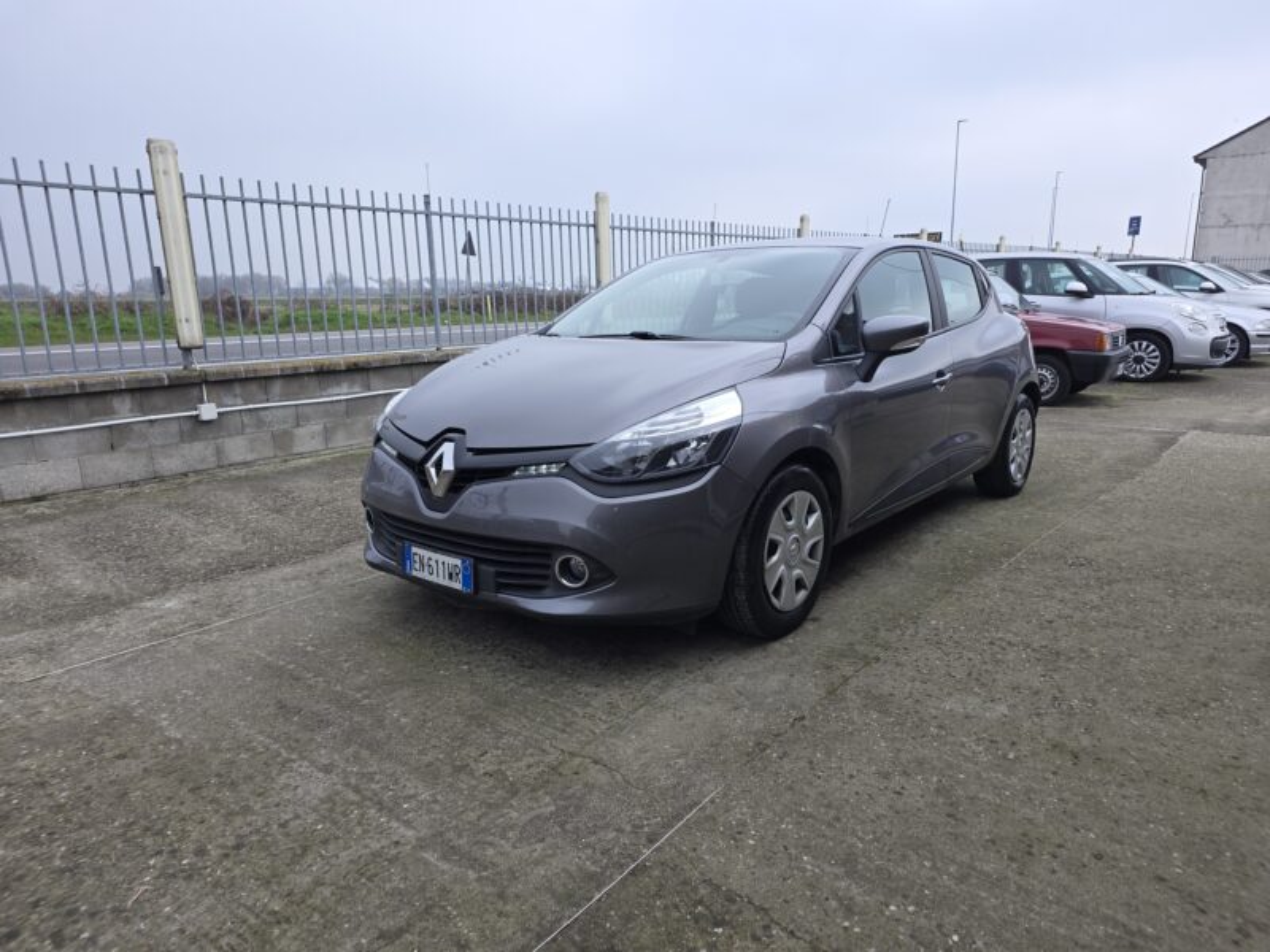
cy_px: 476
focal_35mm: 23
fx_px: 844
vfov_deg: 58.9
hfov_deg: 73.9
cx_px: 635
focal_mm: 6.25
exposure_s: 1/373
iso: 12
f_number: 1.7
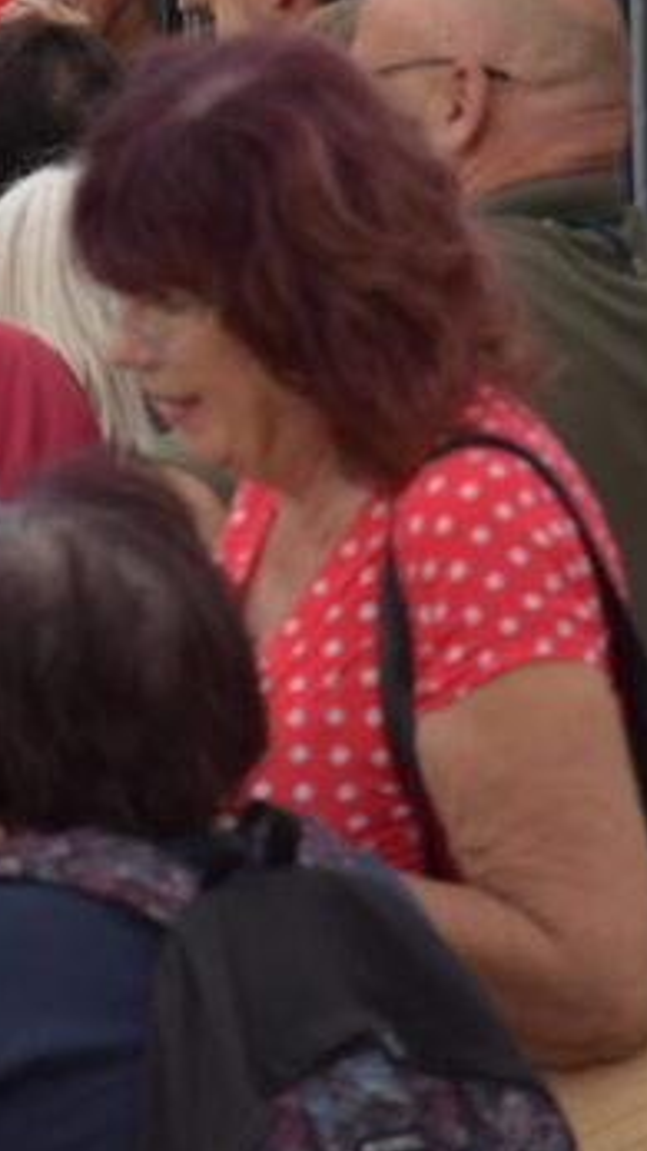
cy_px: -119
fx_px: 16963
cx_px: 83
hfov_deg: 2.2
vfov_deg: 3.9
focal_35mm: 556
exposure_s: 1/500
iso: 280
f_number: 5.6
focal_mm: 105
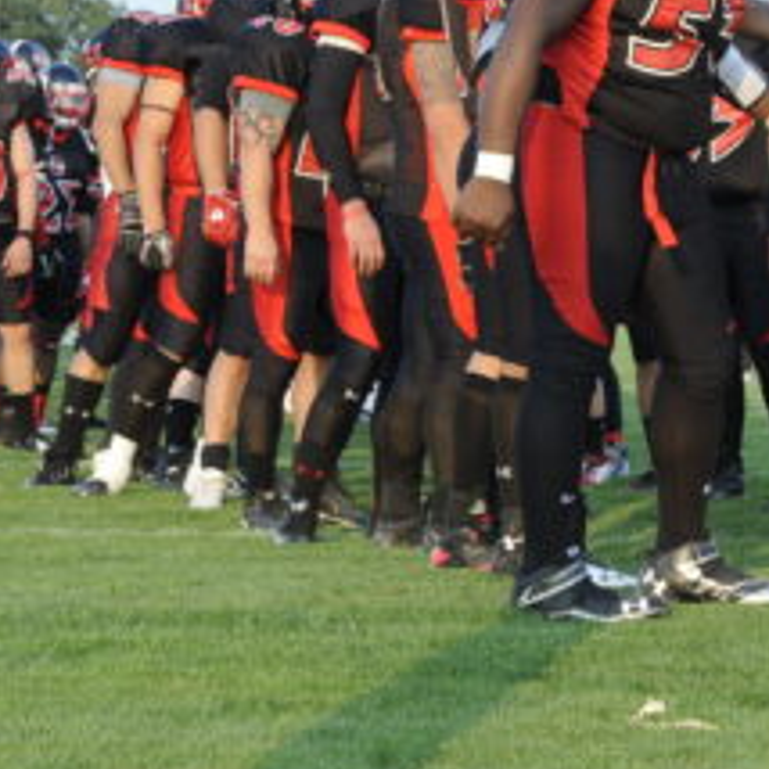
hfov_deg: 10.1
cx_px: 882
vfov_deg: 10.2
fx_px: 4298
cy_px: 16
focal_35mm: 171
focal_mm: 66
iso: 1000
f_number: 10
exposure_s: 1/250
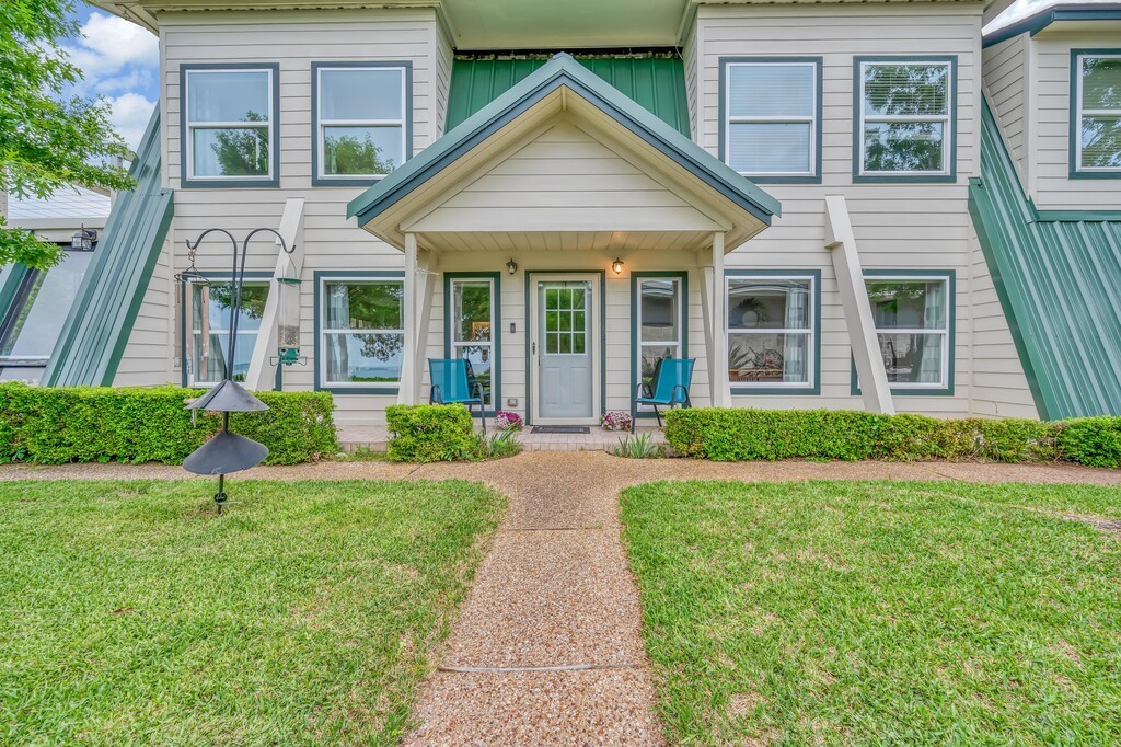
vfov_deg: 81.2
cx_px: 560
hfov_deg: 104.3
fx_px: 436
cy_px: 374
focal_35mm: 14
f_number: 8
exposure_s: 1/100
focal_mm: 14
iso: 100
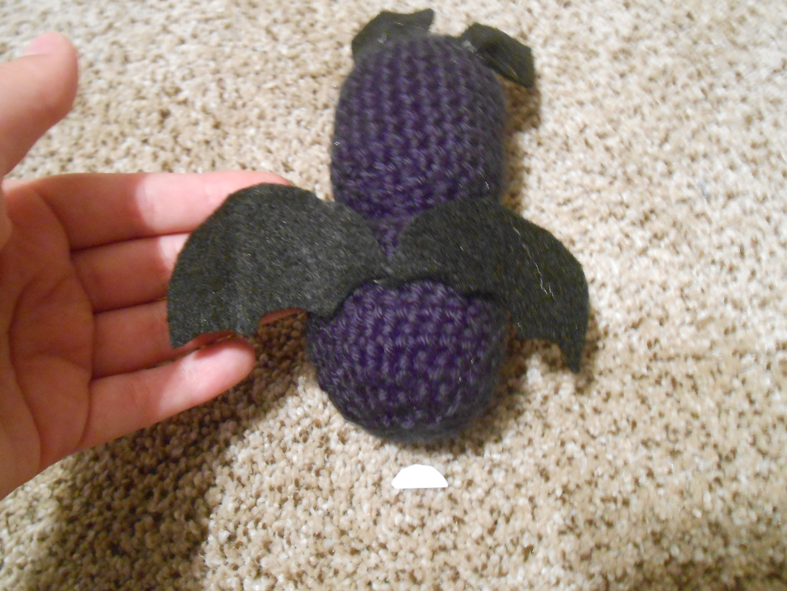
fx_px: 682
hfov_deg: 60.0
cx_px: 394
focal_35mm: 30
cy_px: 296
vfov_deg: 46.8
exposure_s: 1/3
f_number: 3.8
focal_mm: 5.3
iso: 800
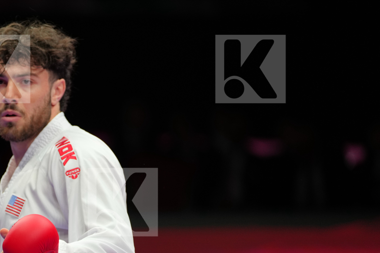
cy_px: 202
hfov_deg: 5.1
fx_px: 4284
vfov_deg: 3.4
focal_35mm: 406
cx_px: -5
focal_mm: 200
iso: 640
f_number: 2.8
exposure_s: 1/1000
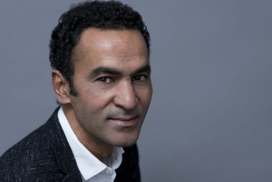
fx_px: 643
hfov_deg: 23.9
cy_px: 91
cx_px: 136
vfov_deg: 16.1
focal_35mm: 85
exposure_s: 1/125
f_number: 5.6
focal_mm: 85
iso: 640
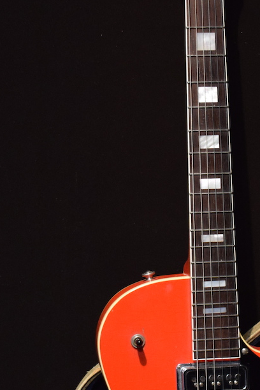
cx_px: 231
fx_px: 1354
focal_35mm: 125
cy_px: 248
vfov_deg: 16.4
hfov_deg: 10.9
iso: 1800
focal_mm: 34
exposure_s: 1/30
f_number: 4.5
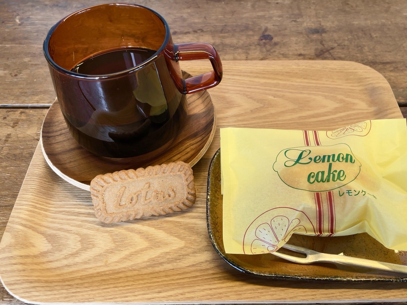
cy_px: 139
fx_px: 376
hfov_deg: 56.6
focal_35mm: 32
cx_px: 230
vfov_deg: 44.1
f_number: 1.6
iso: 64
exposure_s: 1/50
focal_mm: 4.2
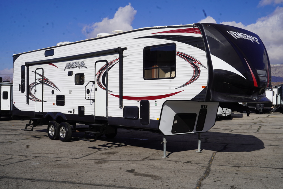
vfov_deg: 29.9
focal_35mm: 45
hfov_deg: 43.6
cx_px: 142
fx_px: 354
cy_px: 94
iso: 100
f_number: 11
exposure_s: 1/320
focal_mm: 45
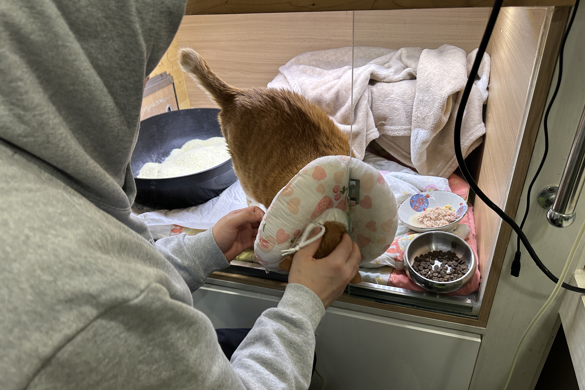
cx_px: 293
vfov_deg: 51.2
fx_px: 406
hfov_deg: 71.5
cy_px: 216
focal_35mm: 25
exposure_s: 1/60
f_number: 1.78
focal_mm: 6.86
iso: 160
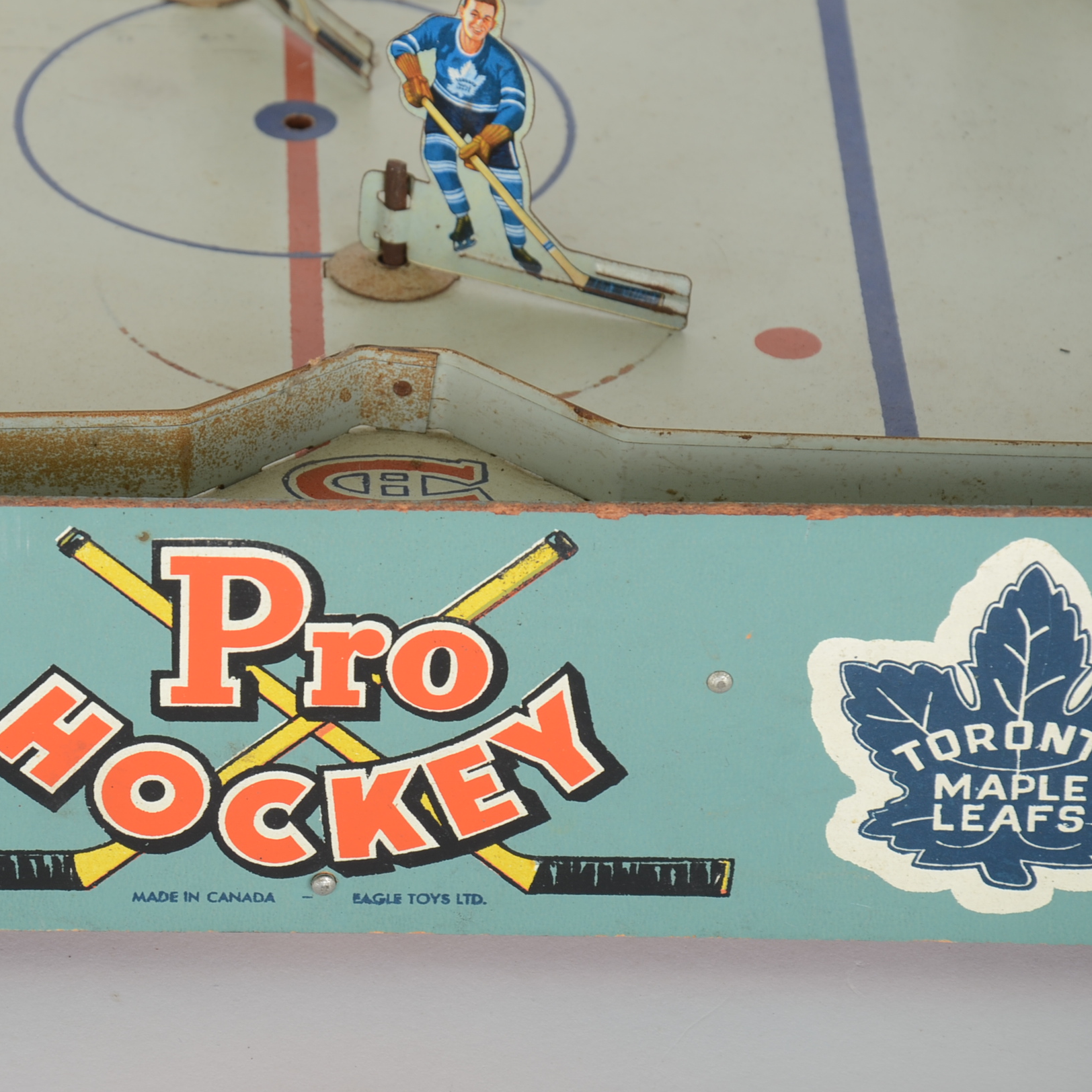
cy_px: 546
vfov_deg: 8.6
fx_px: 7232
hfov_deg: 8.6
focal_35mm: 203
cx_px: 343
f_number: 9
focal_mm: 105
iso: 125
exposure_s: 1/160
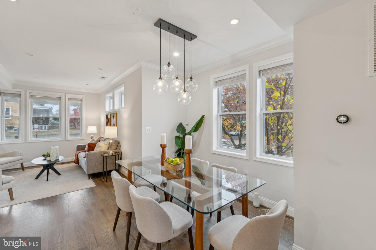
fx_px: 157
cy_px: 125
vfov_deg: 77.3
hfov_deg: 100.4
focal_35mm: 15
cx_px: 188
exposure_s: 1/5
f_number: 9
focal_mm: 10
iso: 250
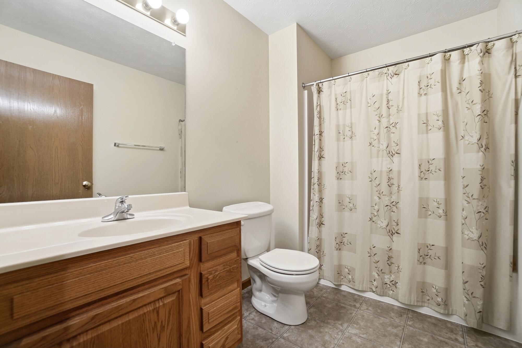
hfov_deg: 100.4
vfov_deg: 77.3
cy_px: 174
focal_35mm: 15
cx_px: 261
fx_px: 217
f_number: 4
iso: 100
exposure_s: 1/400
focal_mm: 10
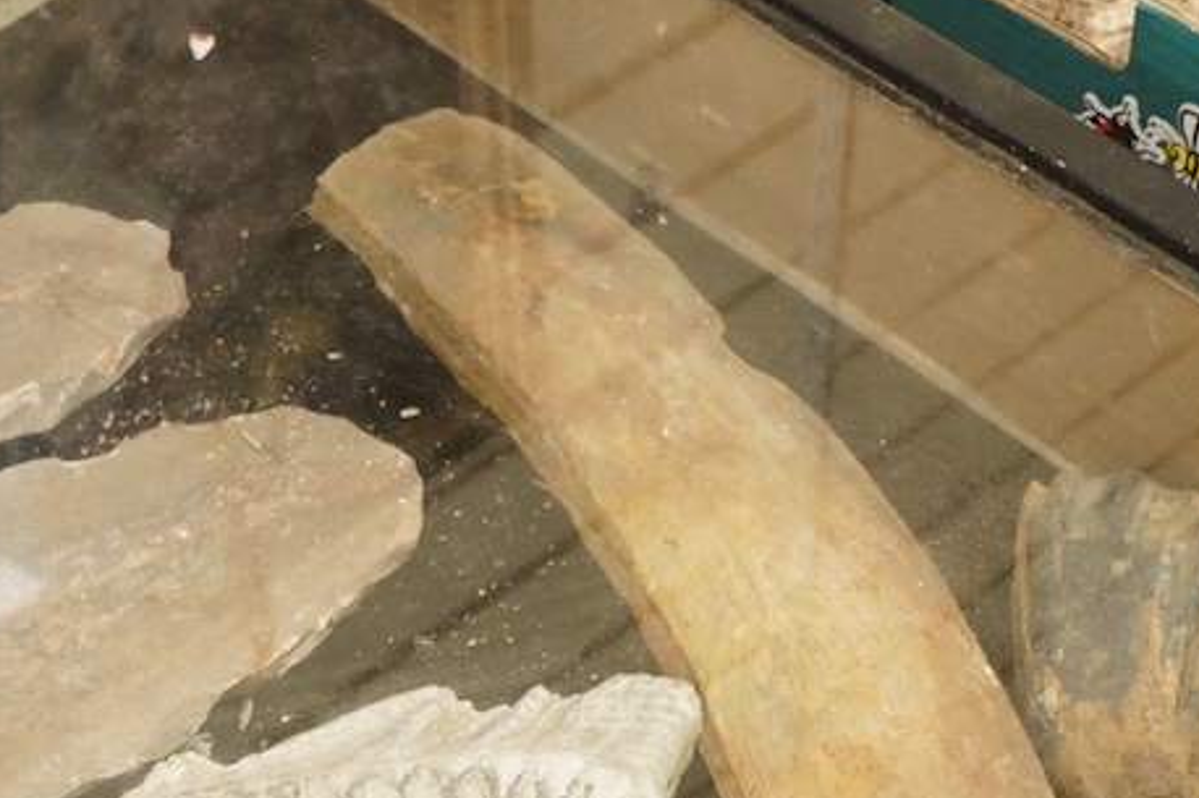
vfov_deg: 12.8
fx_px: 3496
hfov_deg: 19.5
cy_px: 846
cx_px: 509
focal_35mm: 105
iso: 4000
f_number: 8
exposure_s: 1/60
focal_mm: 28
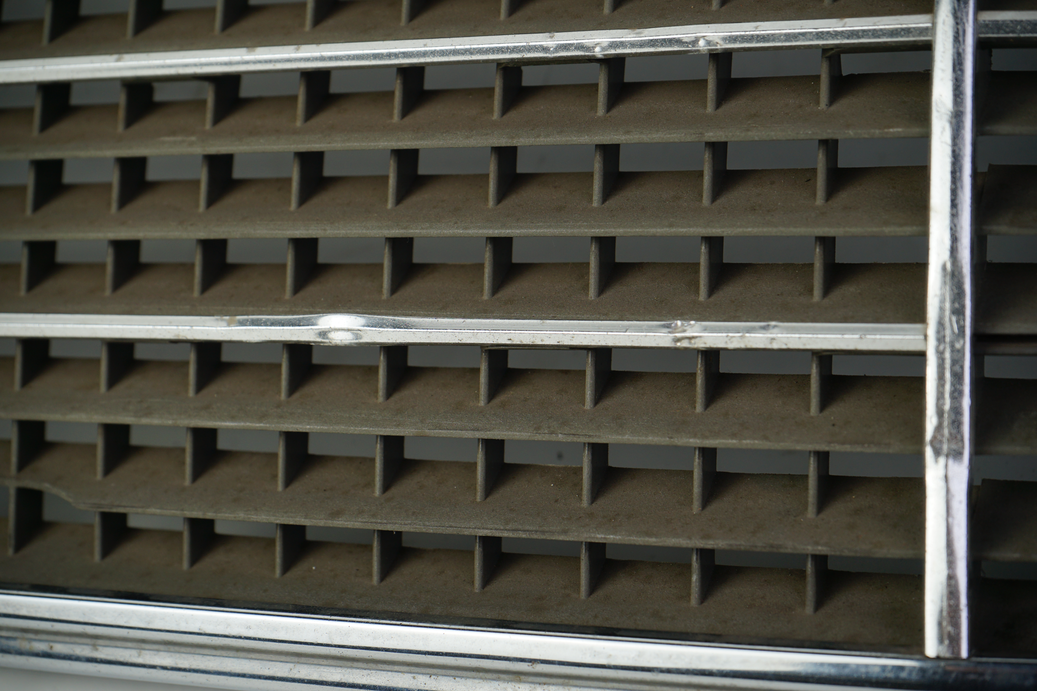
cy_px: 346
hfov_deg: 28.8
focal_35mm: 70
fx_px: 2016
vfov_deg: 19.5
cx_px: 518
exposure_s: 1/160
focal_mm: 70
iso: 200
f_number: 8
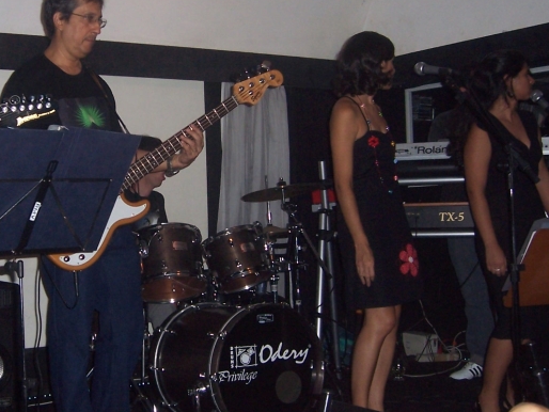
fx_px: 889
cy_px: 168
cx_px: 150
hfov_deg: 33.8
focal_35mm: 56
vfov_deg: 26.1
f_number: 3
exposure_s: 1/60
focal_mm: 6
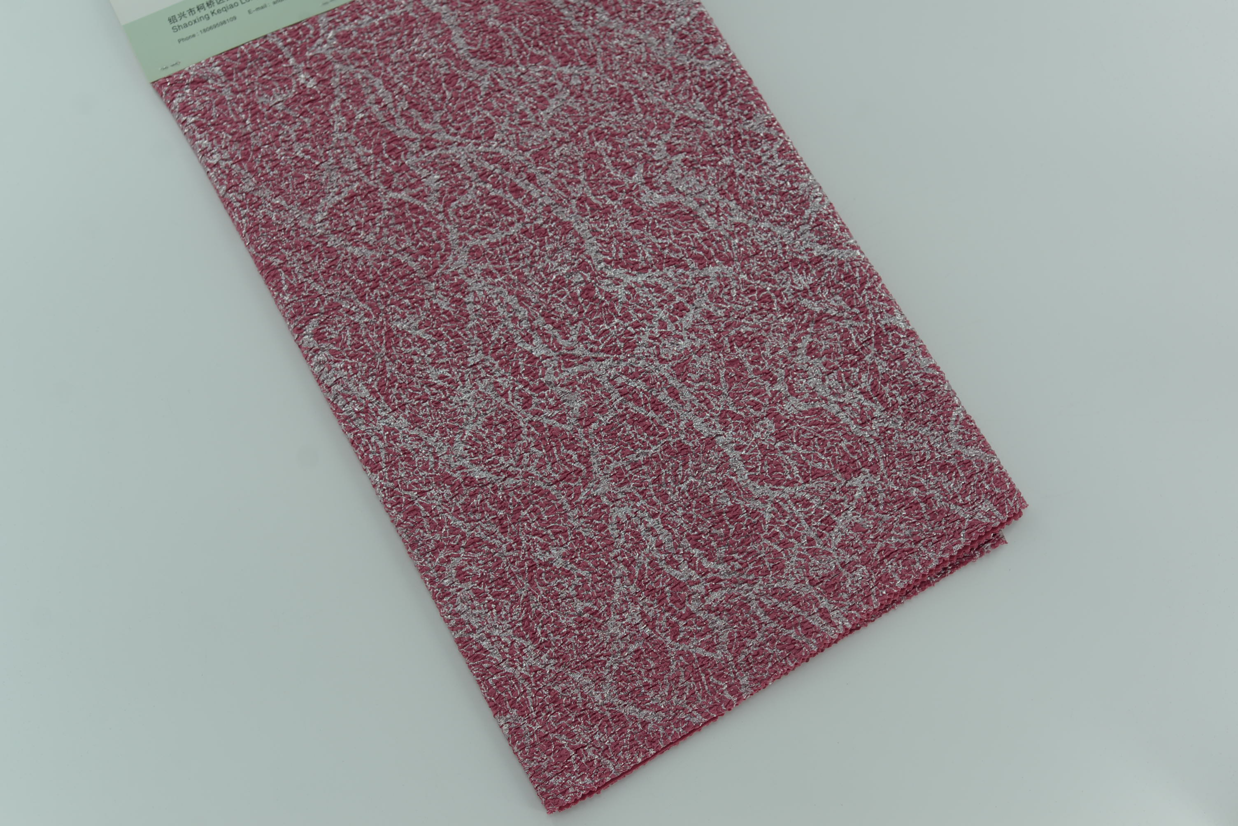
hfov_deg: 39.6
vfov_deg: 27.0
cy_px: 413
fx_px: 1720
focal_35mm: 50
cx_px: 619
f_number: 4
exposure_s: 1/250
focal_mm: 50
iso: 100
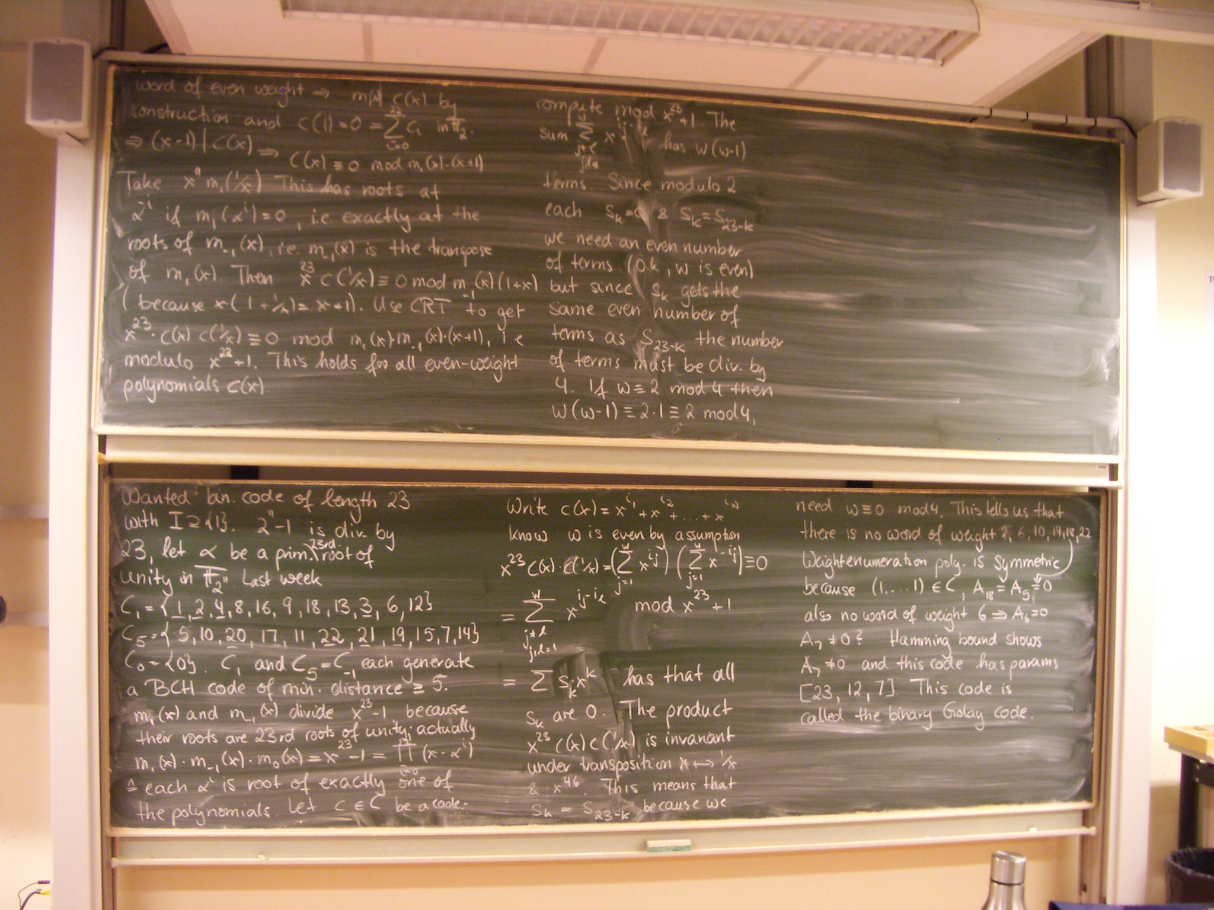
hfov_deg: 52.6
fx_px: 1227
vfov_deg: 40.7
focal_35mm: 35
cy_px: 455
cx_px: 607
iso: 200
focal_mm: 5.8
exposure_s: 1/10
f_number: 2.6
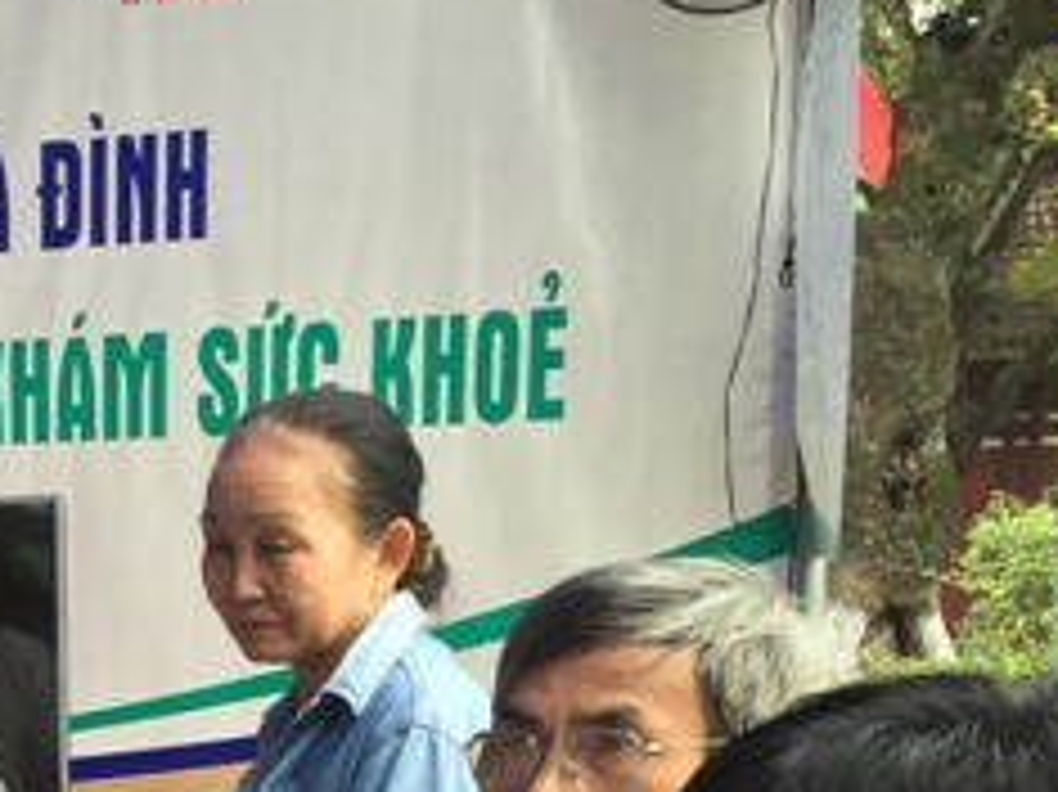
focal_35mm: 79
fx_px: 2413
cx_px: -176
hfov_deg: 22.9
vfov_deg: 17.4
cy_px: 1048
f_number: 2.2
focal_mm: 4.15
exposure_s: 1/100
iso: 50
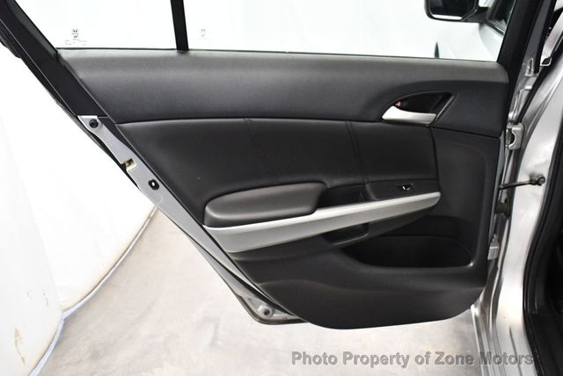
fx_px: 563
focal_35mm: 36
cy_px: 188
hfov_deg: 53.1
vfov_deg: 36.9
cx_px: 282
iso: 3200
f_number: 3.5
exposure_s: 1/100
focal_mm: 18
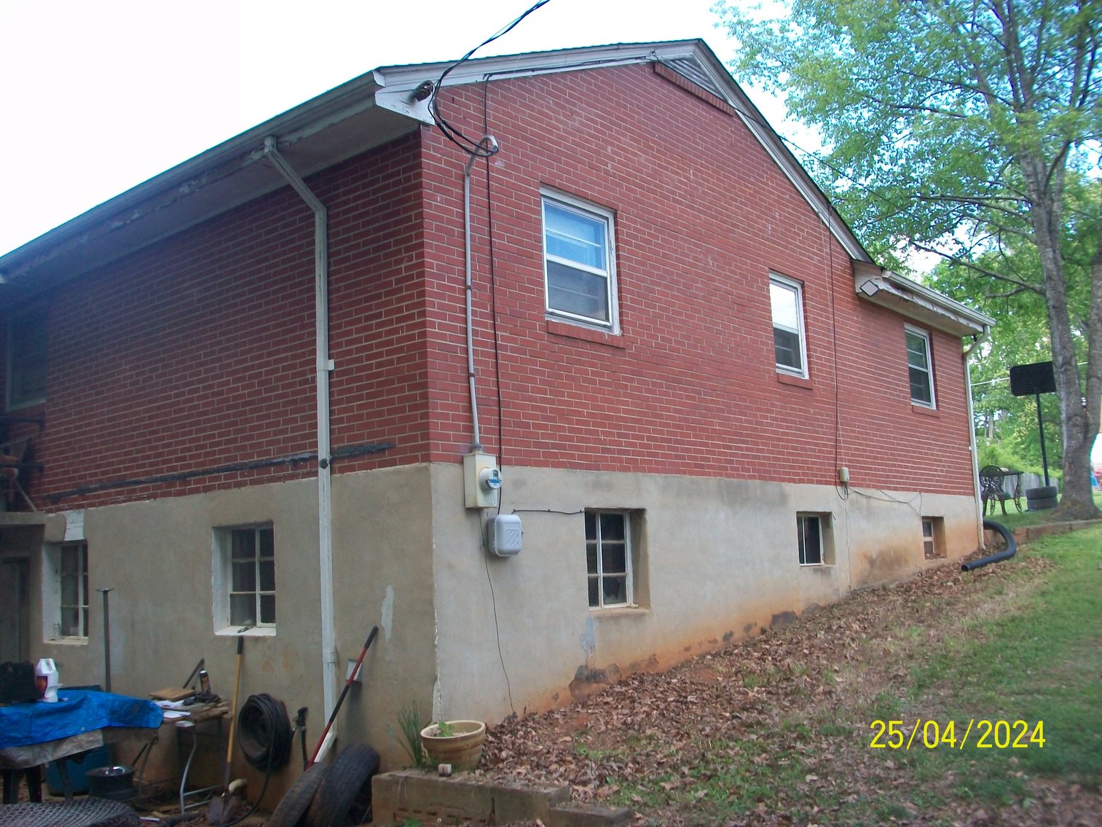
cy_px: 414
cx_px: 551
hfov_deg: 54.0
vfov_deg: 41.8
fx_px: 1082
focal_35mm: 34
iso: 80
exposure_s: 1/160
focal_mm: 5.7
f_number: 2.8
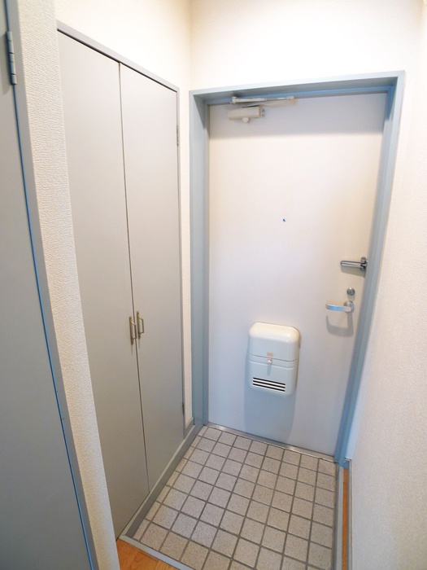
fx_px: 395
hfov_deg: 56.8
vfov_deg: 71.6
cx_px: 214
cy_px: 285
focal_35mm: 24
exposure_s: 1/4
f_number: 2
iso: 80
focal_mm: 5.1
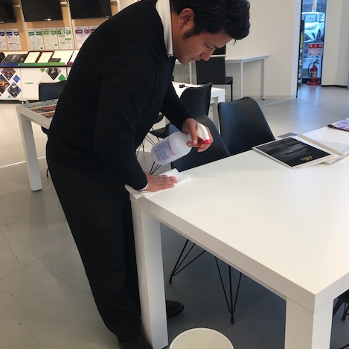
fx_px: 399
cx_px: 176
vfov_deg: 47.2
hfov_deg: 47.2
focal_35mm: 35
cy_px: 160
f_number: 2.2
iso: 25
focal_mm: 4.15
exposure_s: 1/30
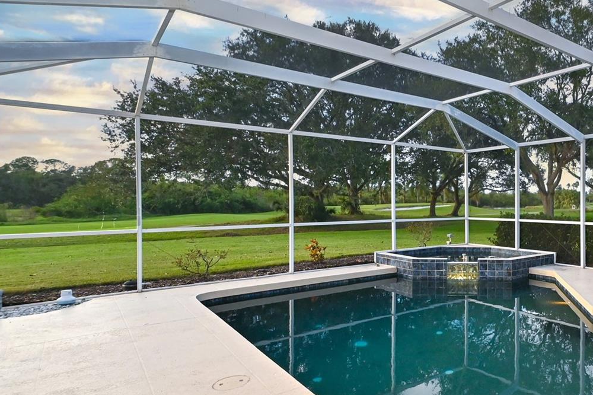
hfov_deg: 68.5
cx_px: 451
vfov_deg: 53.1
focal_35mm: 24
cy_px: 202
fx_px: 395
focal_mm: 10
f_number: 8
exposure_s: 1/200
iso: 640
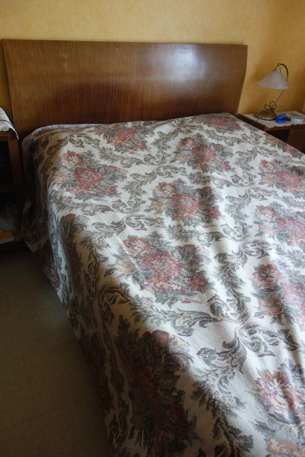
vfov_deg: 65.5
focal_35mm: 28
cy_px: 228
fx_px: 356
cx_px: 152
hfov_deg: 46.4
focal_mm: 10.4
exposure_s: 1/30
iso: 250
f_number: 1.8
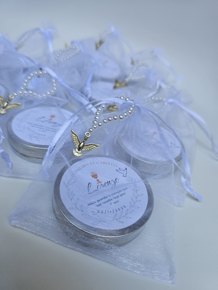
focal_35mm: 23
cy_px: 145
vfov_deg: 73.9
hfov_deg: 58.9
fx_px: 193
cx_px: 109
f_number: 1.7
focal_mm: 6.3
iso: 40
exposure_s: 1/120
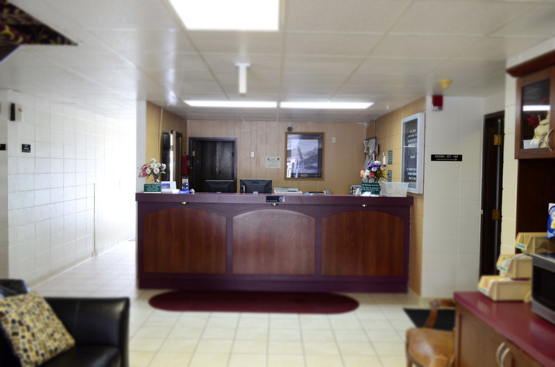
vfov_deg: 43.4
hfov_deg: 62.1
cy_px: 184
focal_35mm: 30
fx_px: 461
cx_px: 278
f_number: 7.1
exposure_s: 1/15
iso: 800
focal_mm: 20
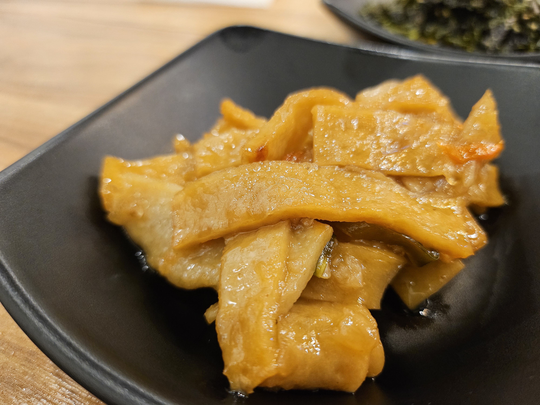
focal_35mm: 24
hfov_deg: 71.6
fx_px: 374
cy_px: 202
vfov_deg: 56.8
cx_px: 270
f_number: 1.8
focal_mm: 5
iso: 500
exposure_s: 1/120
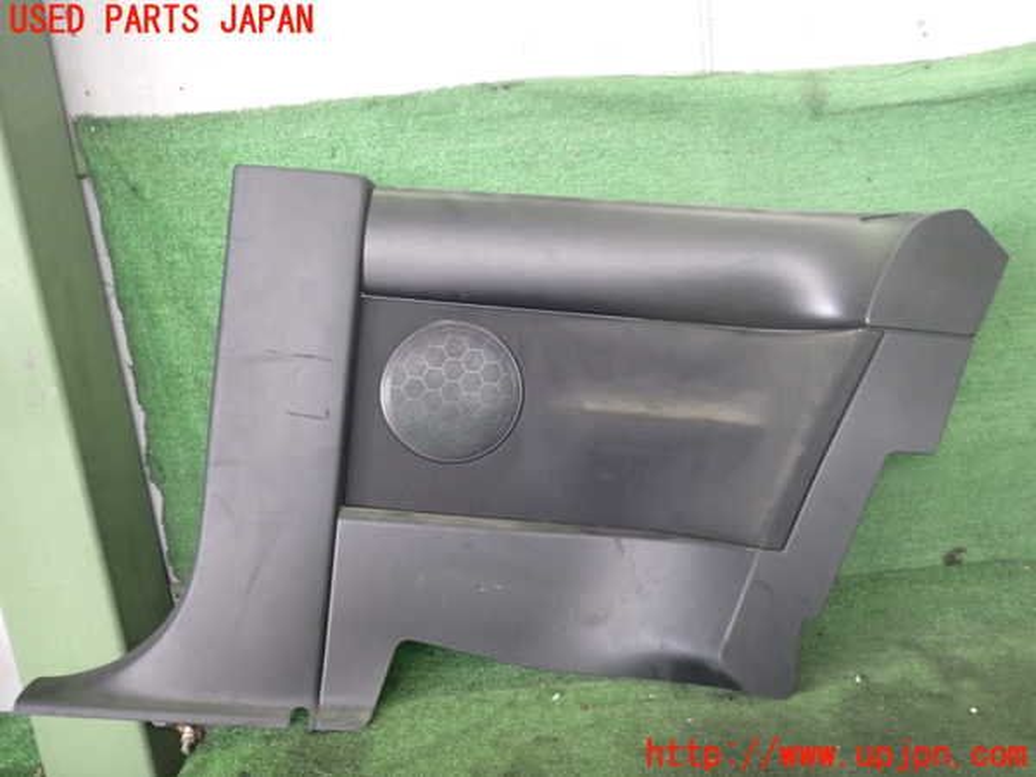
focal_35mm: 30
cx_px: 518
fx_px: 898
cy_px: 388
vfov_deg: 46.8
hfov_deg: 60.0
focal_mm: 5.4
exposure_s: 1/30
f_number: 2.3
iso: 320
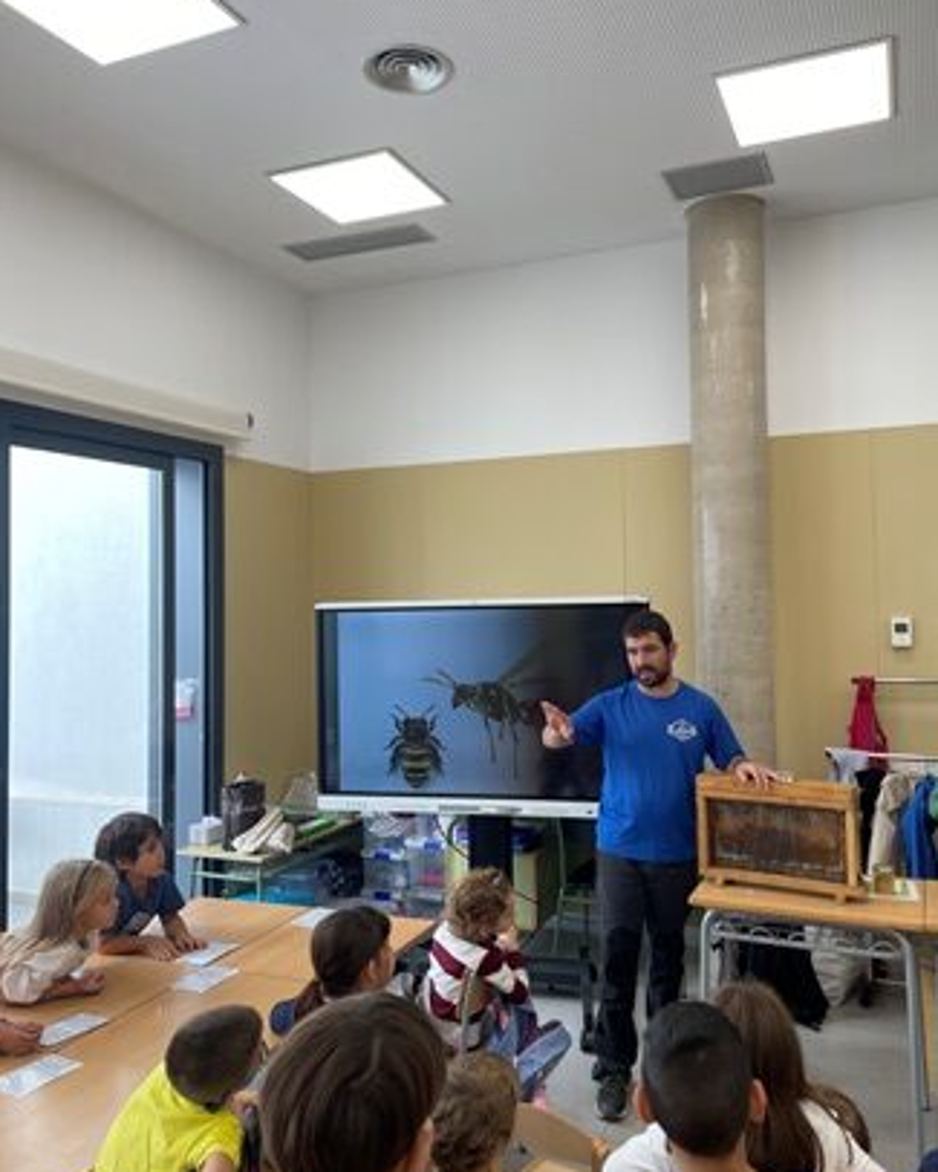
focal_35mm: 28
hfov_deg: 51.5
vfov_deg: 62.2
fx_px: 971
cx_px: 476
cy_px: 560
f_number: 1.6
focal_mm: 4.2
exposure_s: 1/120
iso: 40
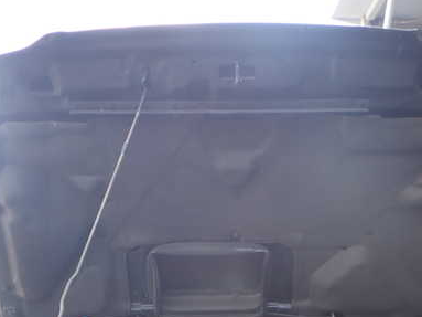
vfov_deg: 30.9
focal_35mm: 47
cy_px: 157
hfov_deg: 40.4
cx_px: 232
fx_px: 573
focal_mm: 5.4
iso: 125
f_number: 2.3
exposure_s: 1/125
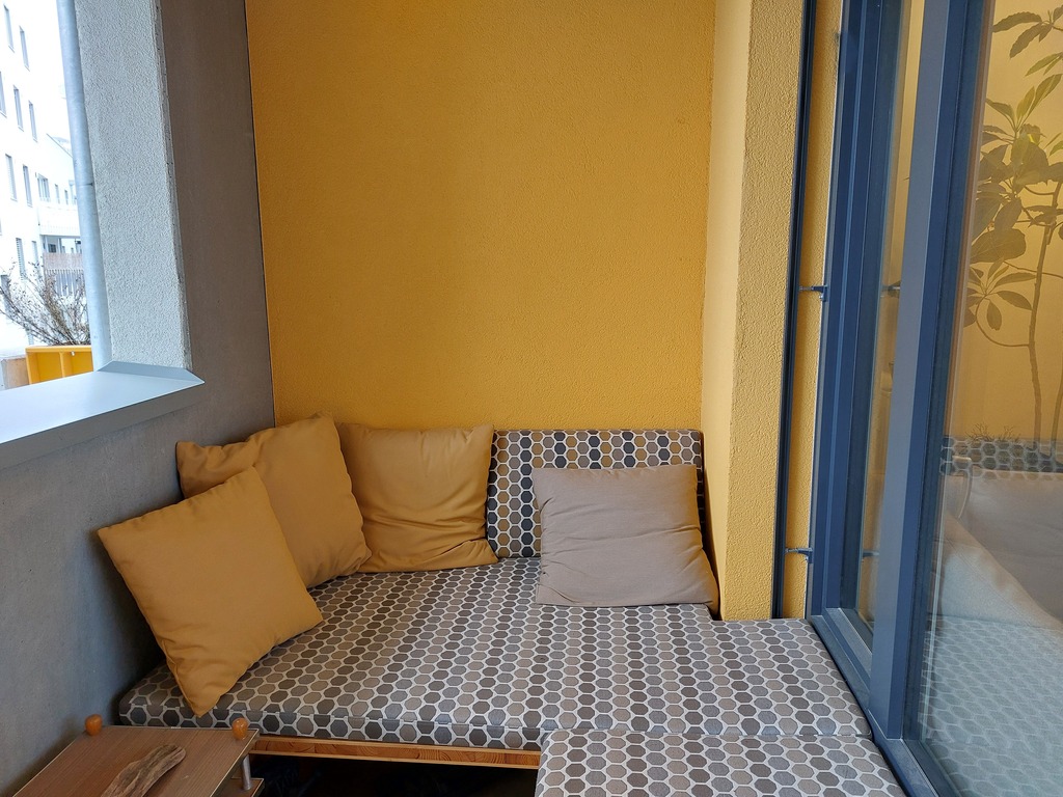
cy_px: 398
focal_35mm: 25
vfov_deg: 54.9
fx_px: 768
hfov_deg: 69.4
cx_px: 532
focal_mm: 5.23
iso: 125
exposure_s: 1/50
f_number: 1.8
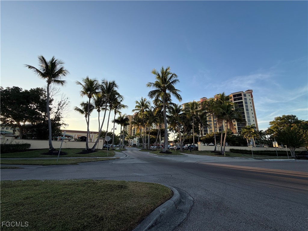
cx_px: 154
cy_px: 116
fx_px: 125
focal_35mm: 14
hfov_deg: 102.1
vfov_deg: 85.7
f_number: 2.2
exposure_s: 1/554
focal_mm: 2.22
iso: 40
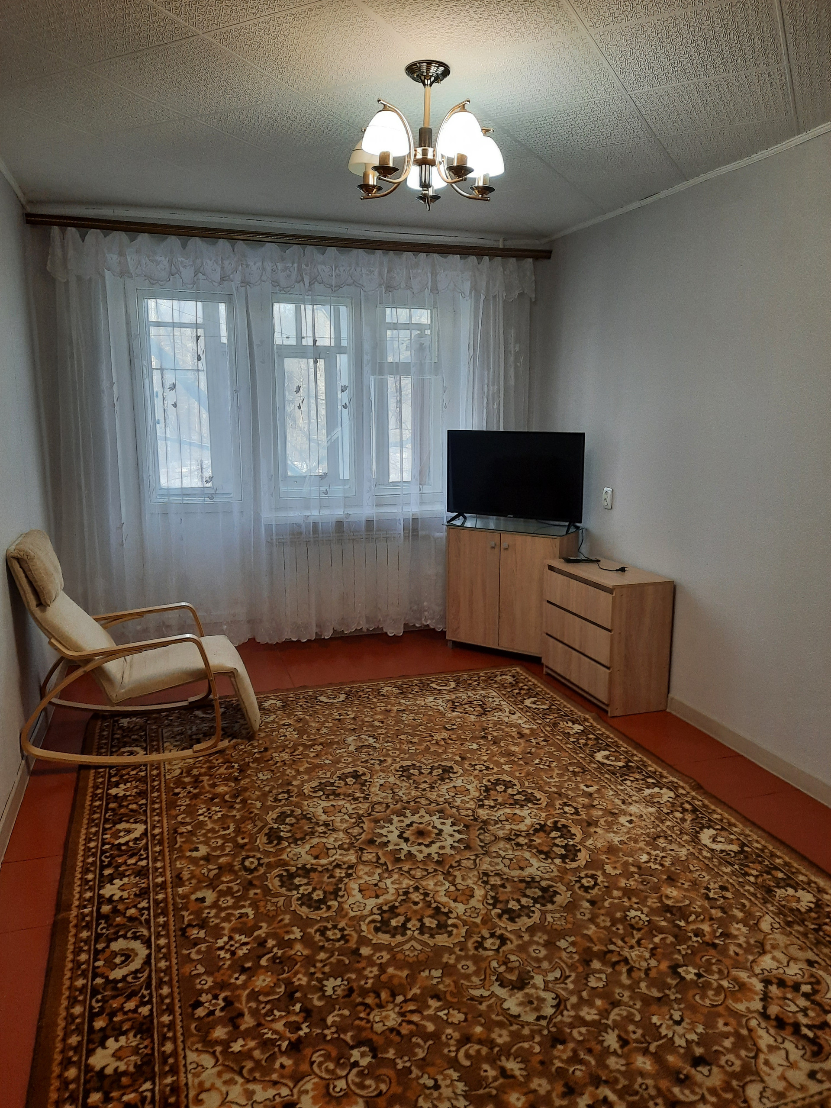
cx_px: 416
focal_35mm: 25
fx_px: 800
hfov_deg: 54.9
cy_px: 554
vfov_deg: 69.4
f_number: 2
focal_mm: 4.6
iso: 250
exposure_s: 1/50
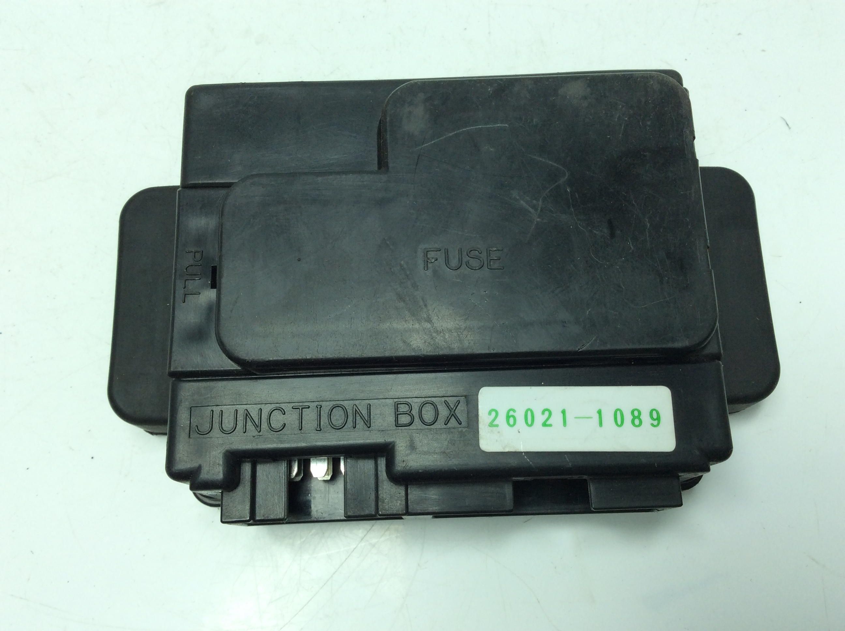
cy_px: 316
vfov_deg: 44.1
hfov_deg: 56.9
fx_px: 780
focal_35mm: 32
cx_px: 422
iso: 32
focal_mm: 3.3
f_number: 2.4
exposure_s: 1/271
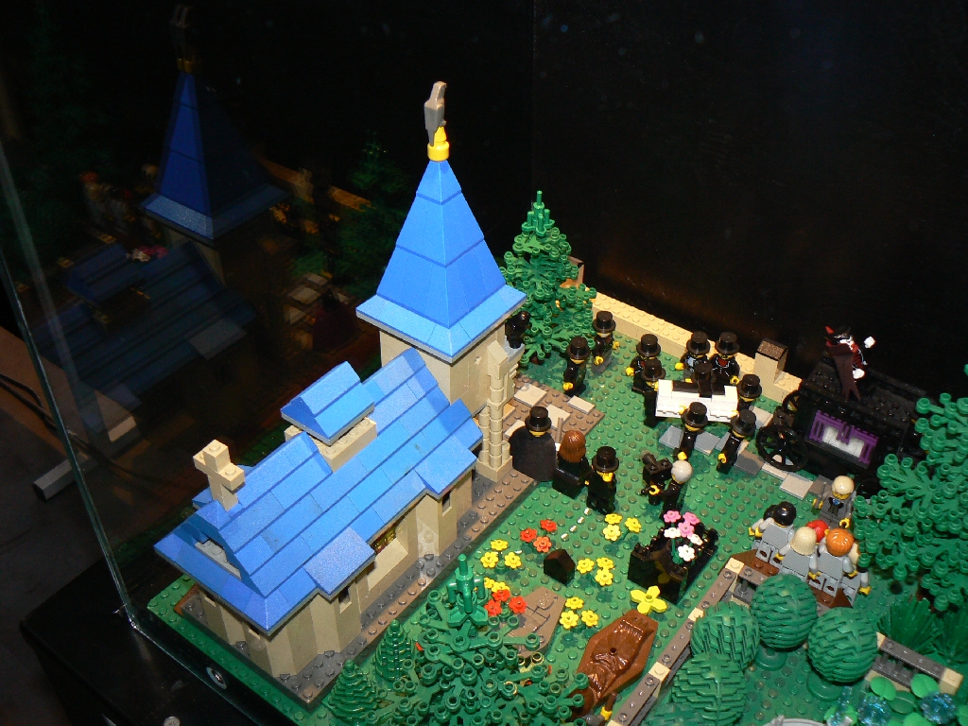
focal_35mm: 36
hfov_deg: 51.4
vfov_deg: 39.7
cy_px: 363
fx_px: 1007
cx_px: 484
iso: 100
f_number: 2.8
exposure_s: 1/30
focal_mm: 6
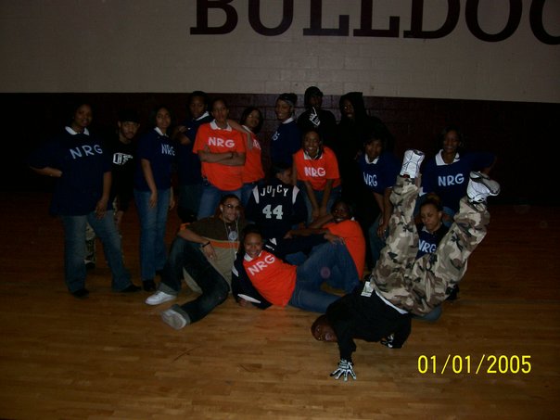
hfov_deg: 54.0
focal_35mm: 34
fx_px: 550
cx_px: 280
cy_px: 210
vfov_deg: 41.8
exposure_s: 1/112
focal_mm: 5.6
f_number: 2.7
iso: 140
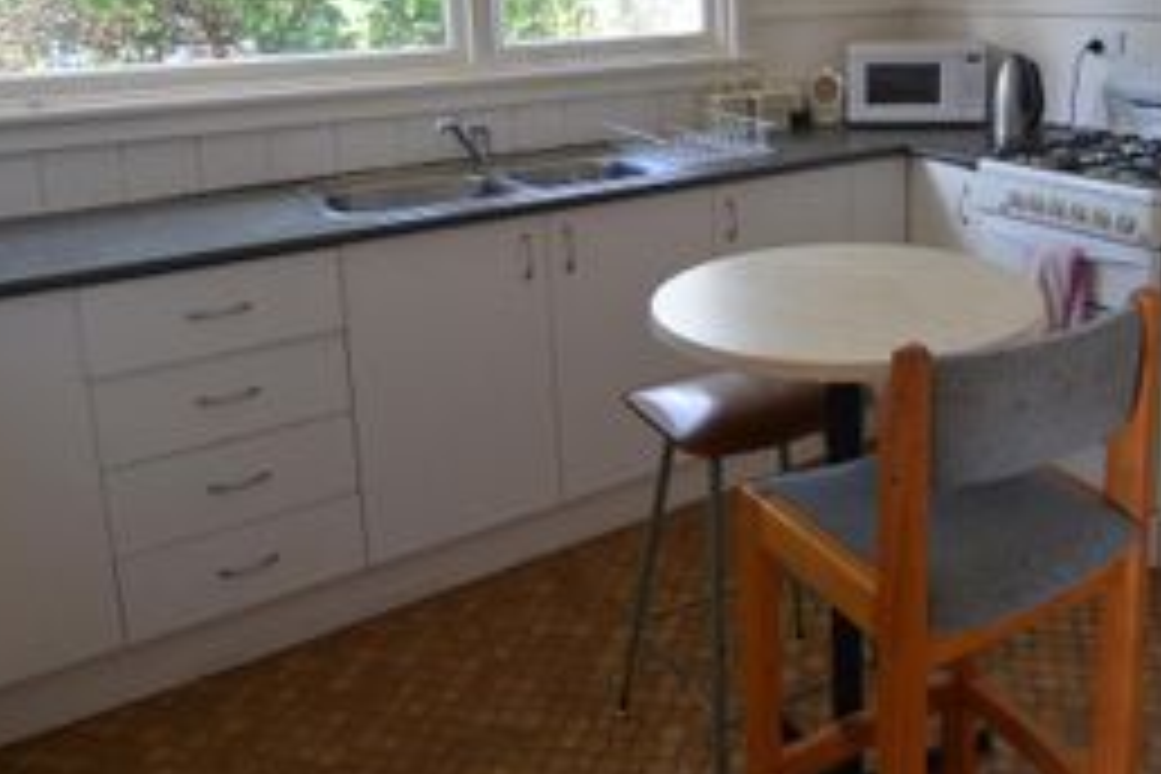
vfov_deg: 40.1
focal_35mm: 31
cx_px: 796
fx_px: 1014
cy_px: 155
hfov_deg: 57.9
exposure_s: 1/60
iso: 720
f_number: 4
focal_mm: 11.5
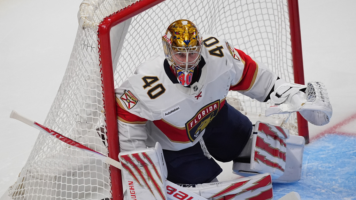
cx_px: 178
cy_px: 115
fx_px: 8930
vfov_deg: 1.3
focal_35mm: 946
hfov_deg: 2.3
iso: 3200
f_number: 4
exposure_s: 1/2000
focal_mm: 600
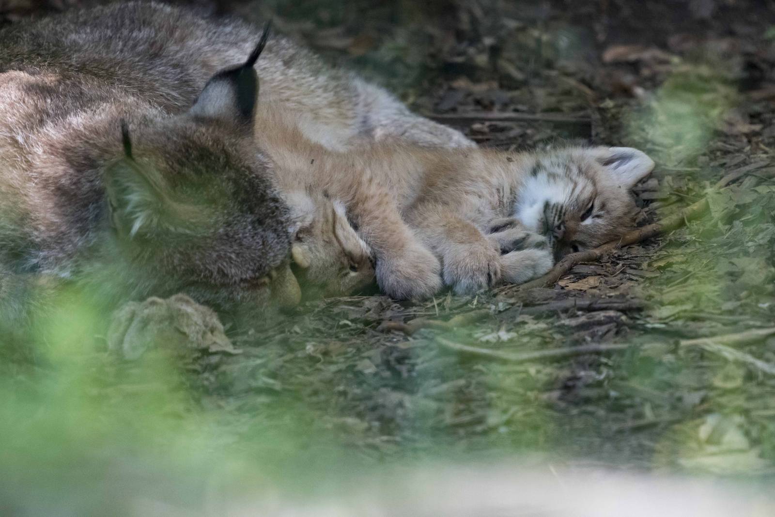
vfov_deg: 2.3
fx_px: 12917
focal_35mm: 600
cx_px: 388
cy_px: 258
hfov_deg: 3.4
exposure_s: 1/320
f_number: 5.6
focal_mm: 400
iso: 5000
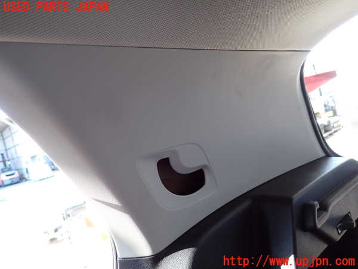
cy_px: 134
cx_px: 179
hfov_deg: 69.4
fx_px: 259
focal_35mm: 25
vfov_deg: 54.9
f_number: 2
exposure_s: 1/100
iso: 200
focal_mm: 4.5
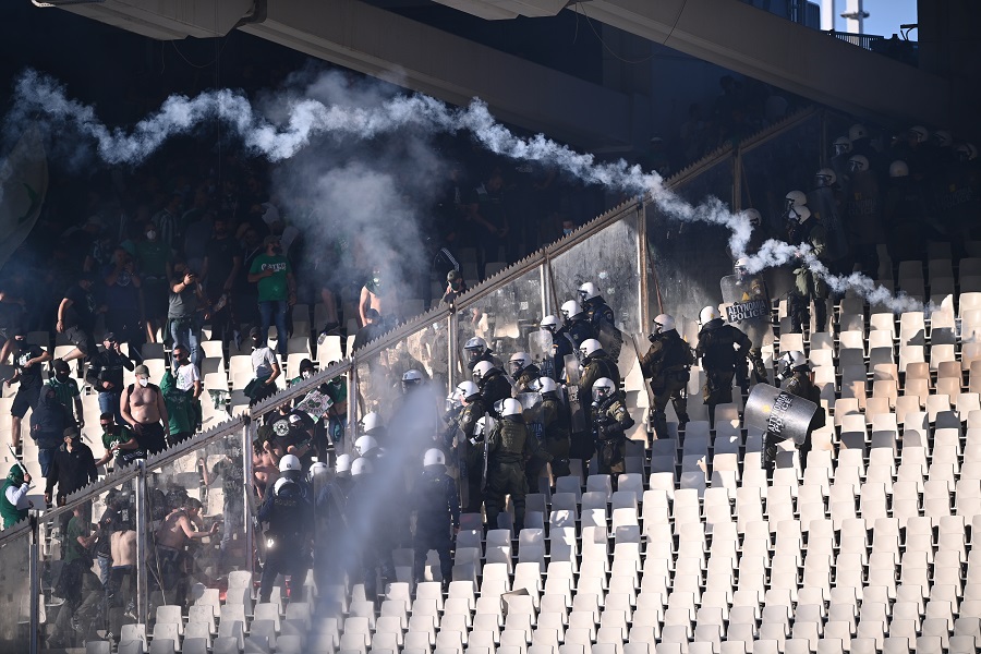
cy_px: 327
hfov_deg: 5.2
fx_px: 10899
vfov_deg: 3.4
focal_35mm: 400
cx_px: 490
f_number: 2.8
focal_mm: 400
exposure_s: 1/1000
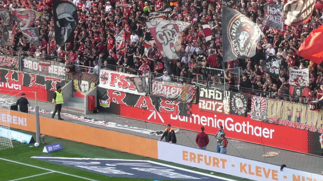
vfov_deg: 6.2
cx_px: 154
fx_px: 1678
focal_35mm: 196
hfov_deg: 11.0
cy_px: 43
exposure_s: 1/80
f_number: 5.3
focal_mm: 24.2
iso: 80
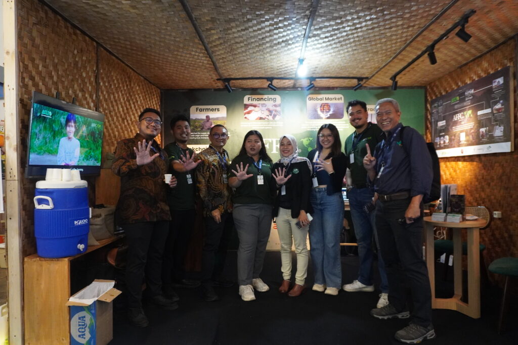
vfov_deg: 53.1
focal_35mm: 24
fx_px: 345
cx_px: 259
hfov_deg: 73.7
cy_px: 172
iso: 3200
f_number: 4
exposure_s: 1/125
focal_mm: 16
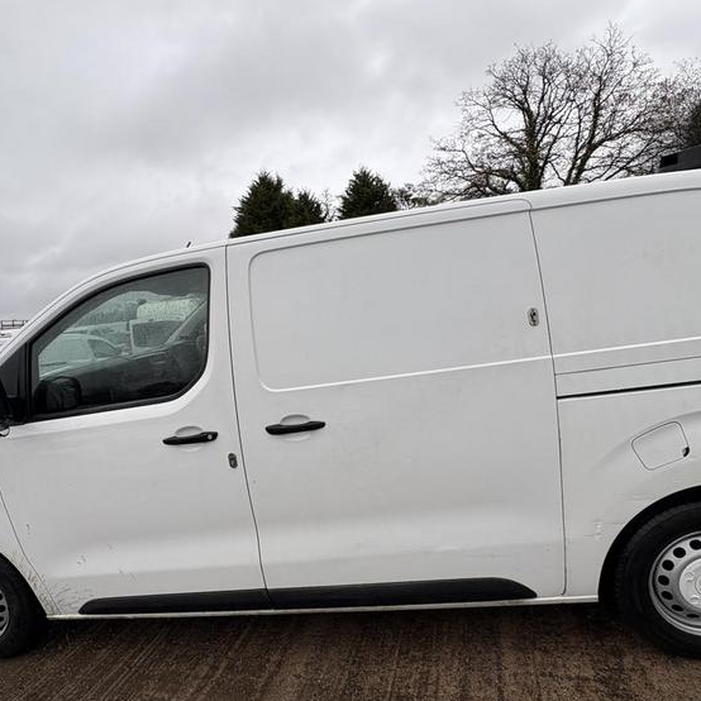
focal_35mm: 20
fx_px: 458
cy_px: 391
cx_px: 361
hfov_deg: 74.8
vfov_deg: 74.6
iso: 40
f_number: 2.2
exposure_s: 1/249
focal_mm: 2.22
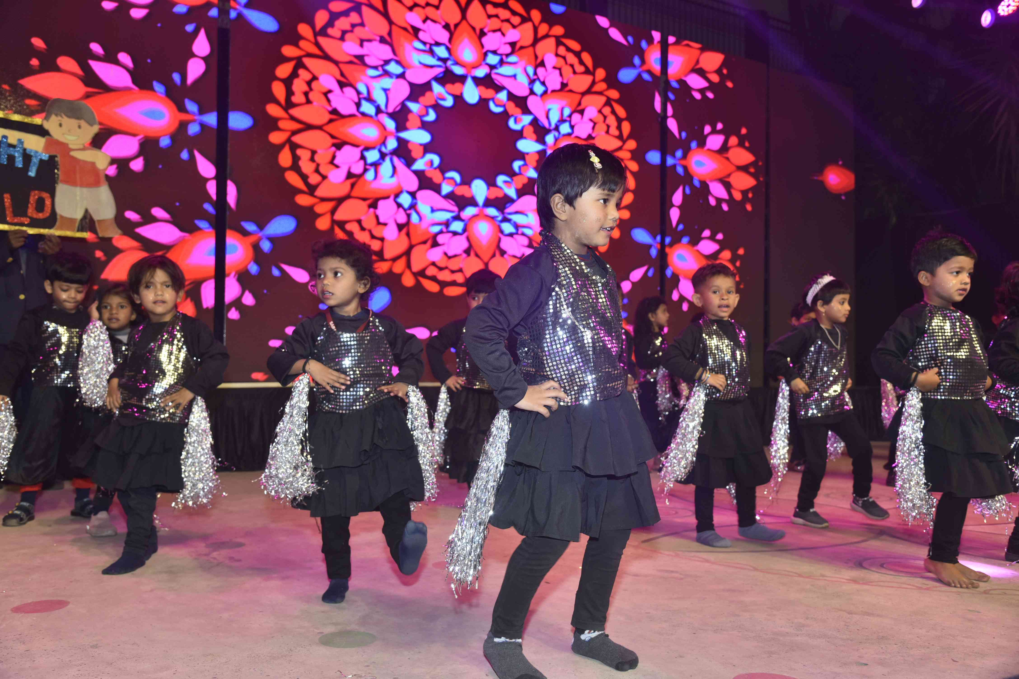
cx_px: 510
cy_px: 340
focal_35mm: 32
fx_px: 906
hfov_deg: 58.7
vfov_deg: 41.1
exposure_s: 1/160
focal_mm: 32
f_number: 5
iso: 400
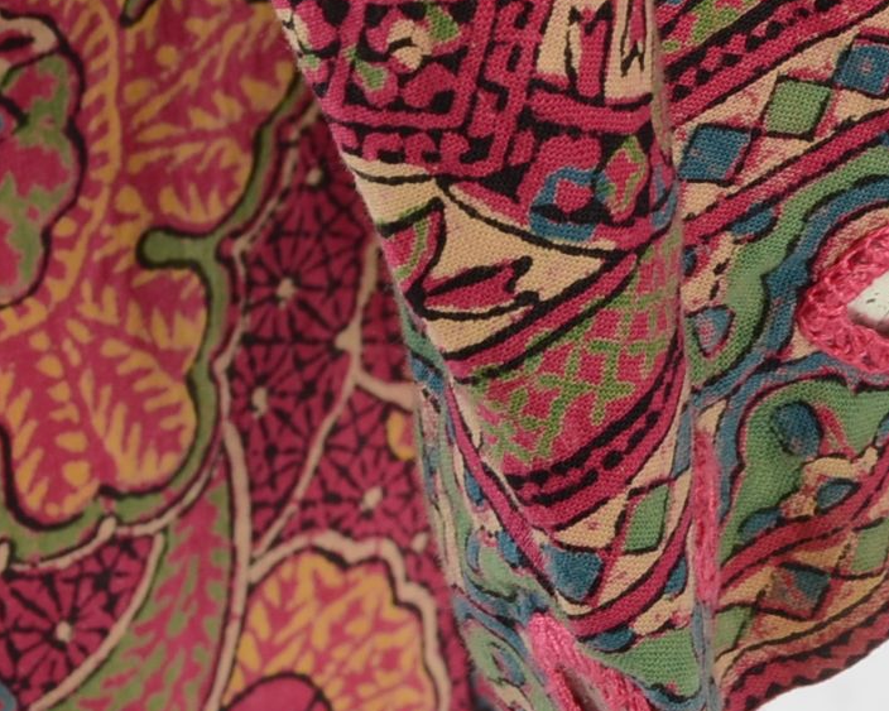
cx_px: 706
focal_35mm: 236
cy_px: -59
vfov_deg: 6.5
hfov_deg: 8.2
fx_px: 6209
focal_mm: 48
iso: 160
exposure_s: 1/160
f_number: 11
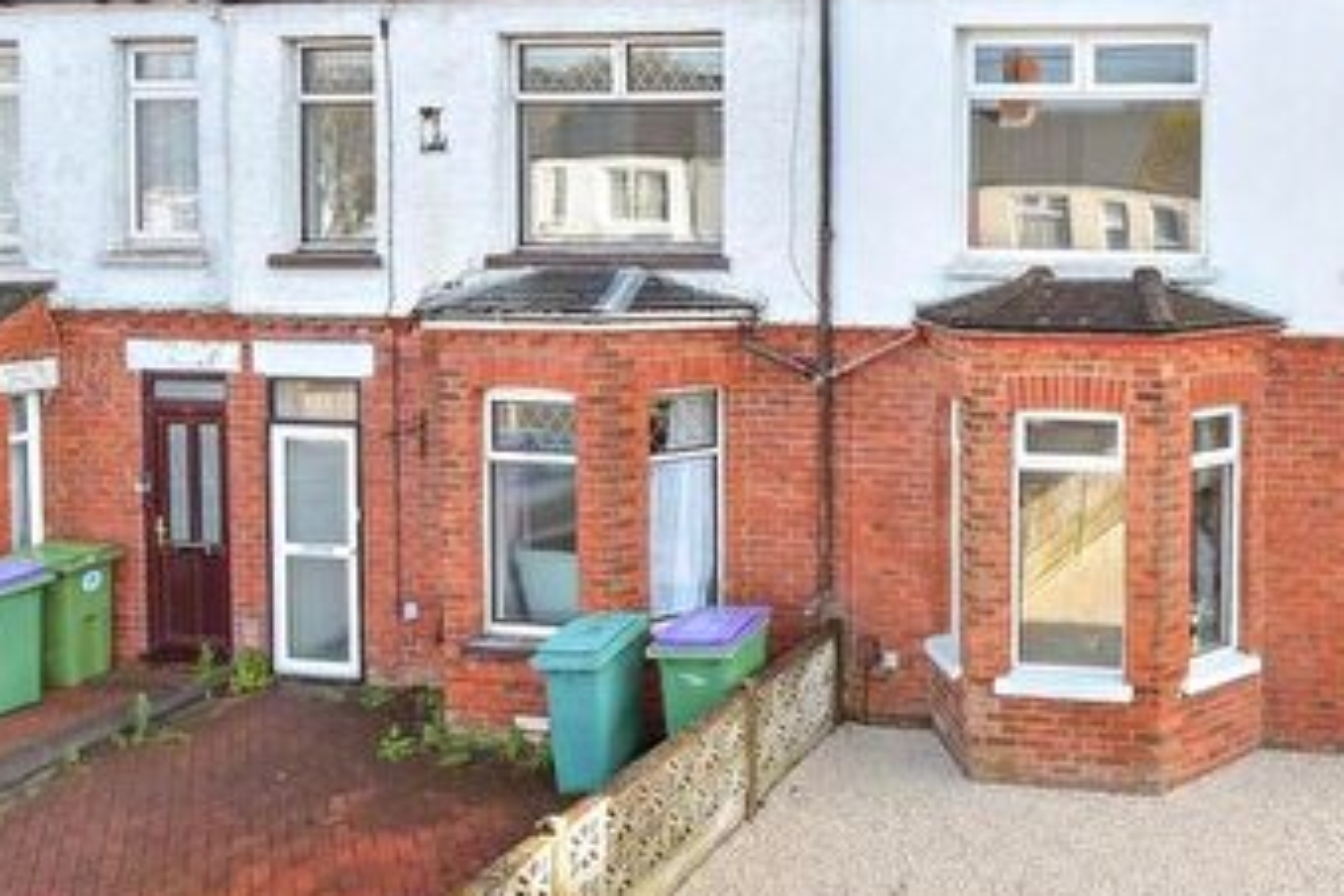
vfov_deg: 42.1
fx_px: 1157
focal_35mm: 31
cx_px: 1114
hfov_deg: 55.1
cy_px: 545
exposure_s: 1/125
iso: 200
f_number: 6.3
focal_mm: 10
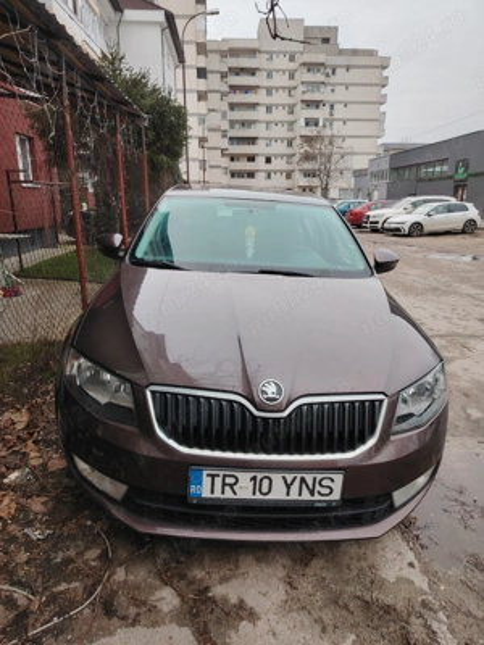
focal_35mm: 24
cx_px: 242
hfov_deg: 56.8
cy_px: 322
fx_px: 447
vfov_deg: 71.6
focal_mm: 5.25
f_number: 1.75
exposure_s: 1/100
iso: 113
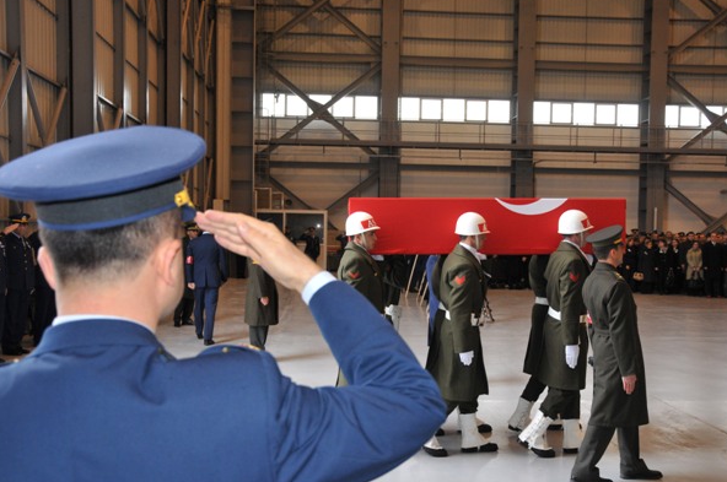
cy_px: 242
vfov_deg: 32.9
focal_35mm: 41
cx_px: 371
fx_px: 818
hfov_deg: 47.9
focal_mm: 25
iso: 640
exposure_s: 1/125
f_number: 4.5
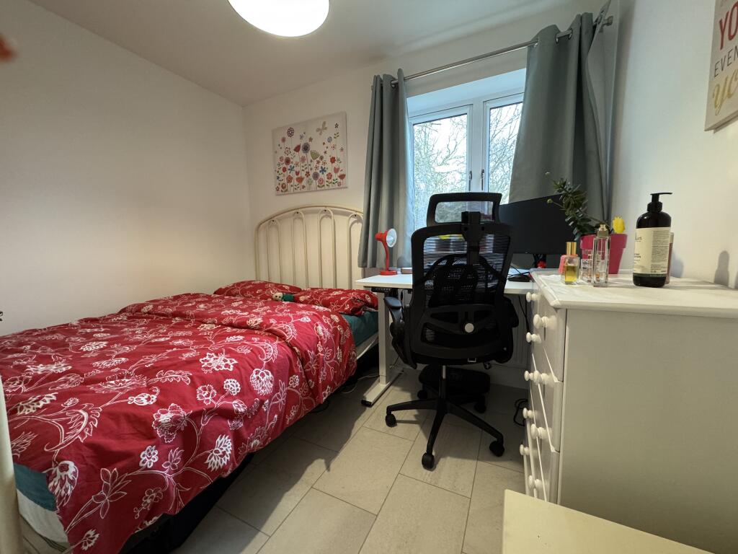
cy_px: 277
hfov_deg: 102.1
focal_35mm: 14
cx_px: 369
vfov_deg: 85.7
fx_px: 298
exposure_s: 1/50
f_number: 2.2
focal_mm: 2.22
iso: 500
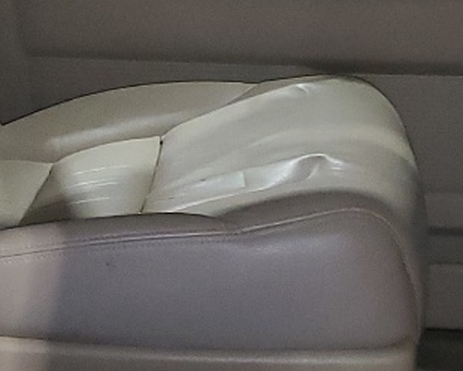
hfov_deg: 14.7
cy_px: 205
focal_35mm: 131
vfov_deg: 11.8
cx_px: 227
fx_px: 1795
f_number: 1.5
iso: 325
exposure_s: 1/24
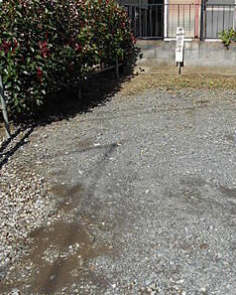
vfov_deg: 44.8
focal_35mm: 41
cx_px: 173
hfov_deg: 35.8
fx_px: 358
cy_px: 146
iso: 80
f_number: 3.2
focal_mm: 4.6
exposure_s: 1/1000
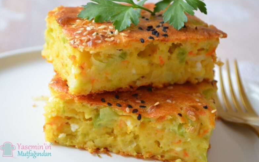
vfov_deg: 16.5
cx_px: 129
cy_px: 79
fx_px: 558
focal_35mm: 79
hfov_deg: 26.1
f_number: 5.6
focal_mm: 50
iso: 1600
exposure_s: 1/60
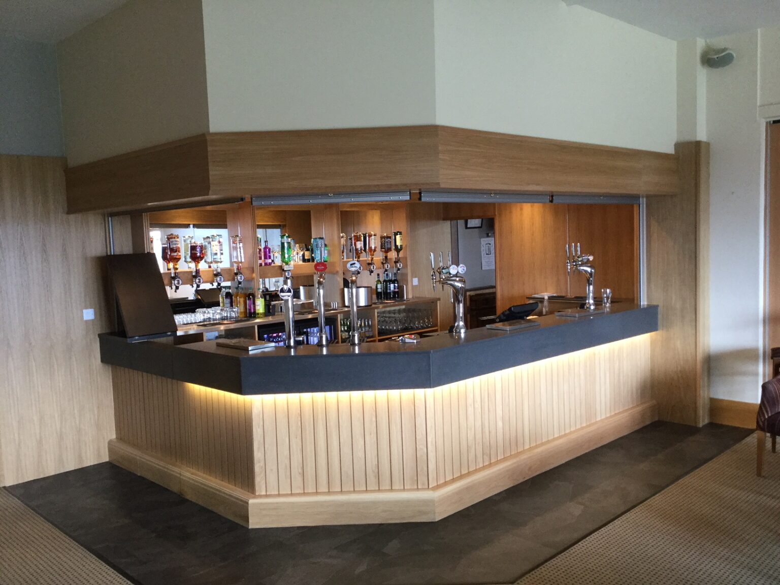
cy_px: 292
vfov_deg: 45.4
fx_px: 699
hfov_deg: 58.4
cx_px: 390
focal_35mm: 31
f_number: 2.4
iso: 125
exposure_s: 1/33
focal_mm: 3.3
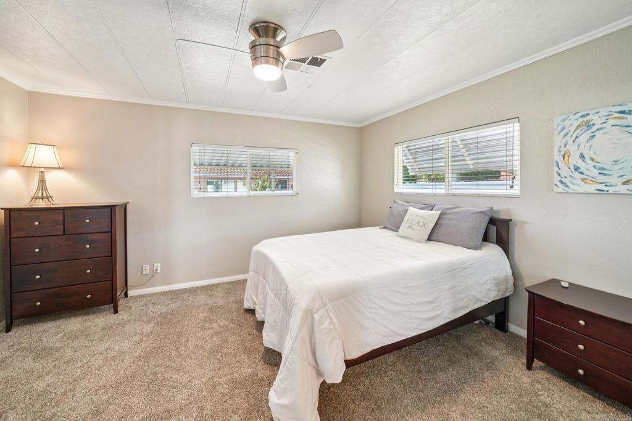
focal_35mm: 13
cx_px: 316
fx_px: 228
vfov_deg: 85.4
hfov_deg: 108.3
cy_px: 210
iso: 400
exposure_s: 1/20
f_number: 9
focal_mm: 13
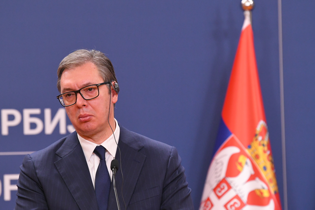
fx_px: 2625
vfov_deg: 4.6
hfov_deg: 6.9
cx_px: 158
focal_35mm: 300
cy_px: 105
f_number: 4
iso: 3200
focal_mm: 200
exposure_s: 1/320
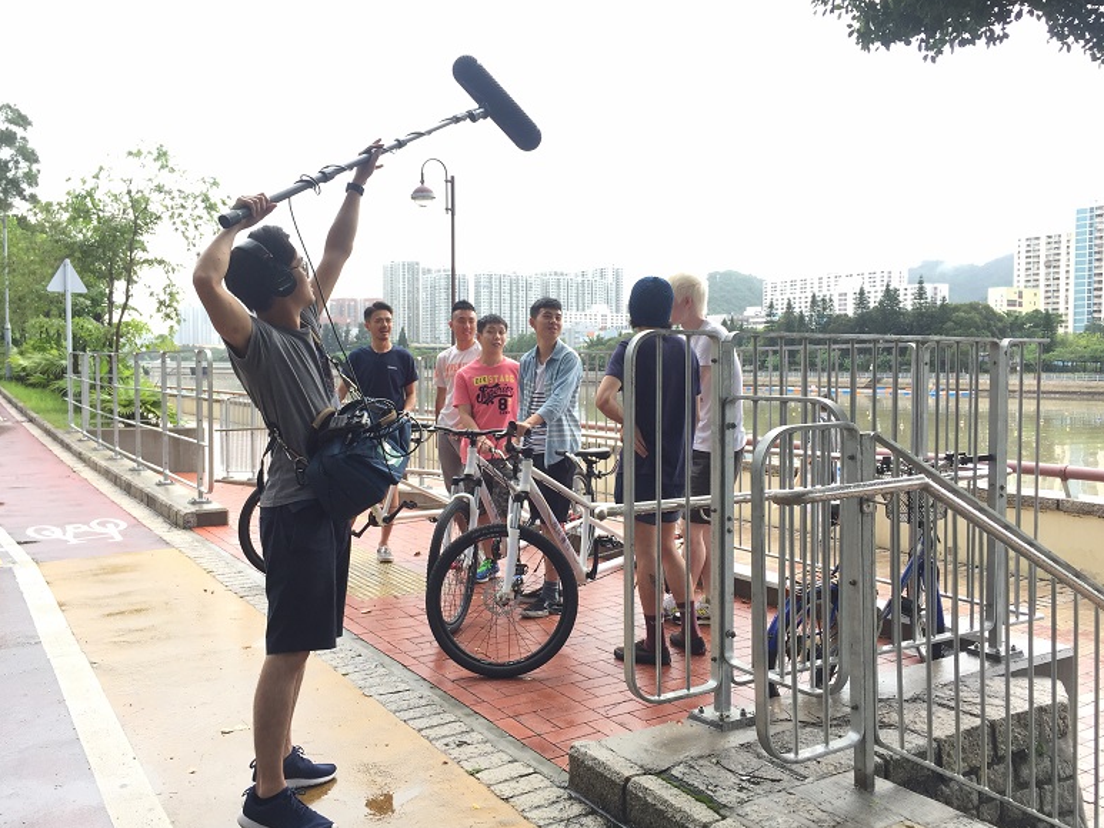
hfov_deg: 60.0
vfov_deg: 46.8
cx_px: 546
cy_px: 415
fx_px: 957
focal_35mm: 30
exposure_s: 1/271
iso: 32
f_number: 2.2
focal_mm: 4.15
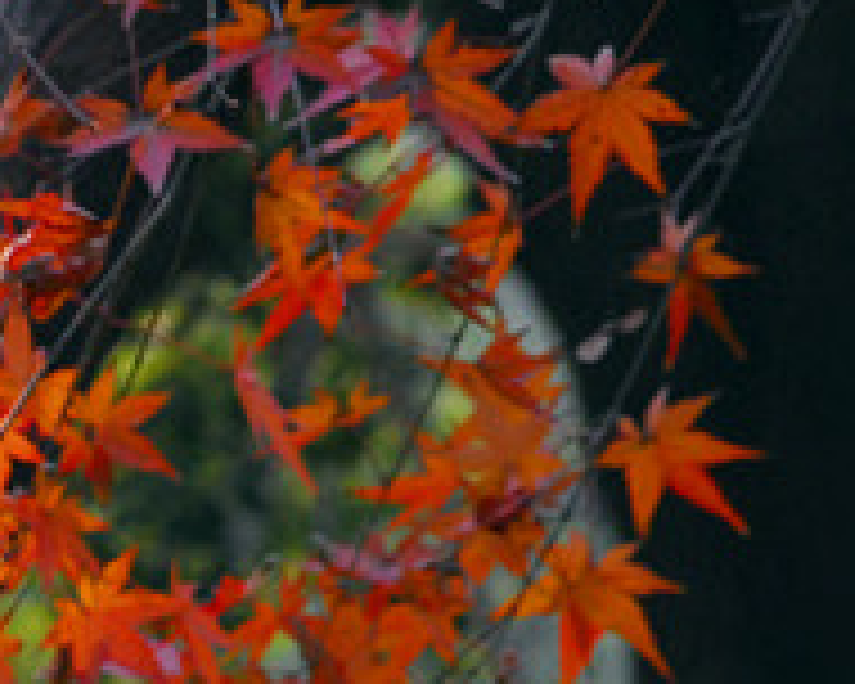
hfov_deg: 3.1
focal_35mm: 623
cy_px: 754
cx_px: -688
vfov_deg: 2.5
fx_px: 15764
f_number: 14
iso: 500
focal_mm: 105
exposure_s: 1/30
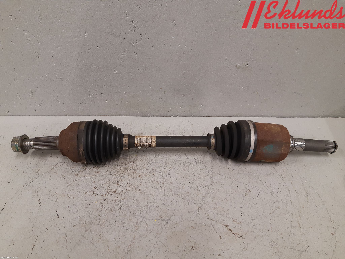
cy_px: 130
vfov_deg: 53.1
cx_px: 172
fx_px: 259
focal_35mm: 26
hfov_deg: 67.3
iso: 125
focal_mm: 3.93
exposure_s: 1/50
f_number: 1.7
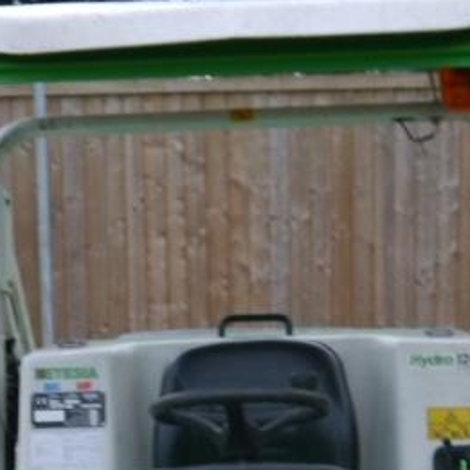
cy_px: 488
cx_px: 249
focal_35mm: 97
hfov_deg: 17.9
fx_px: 1490
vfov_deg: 17.4
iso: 640
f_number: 3.5
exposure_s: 1/60
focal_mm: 14
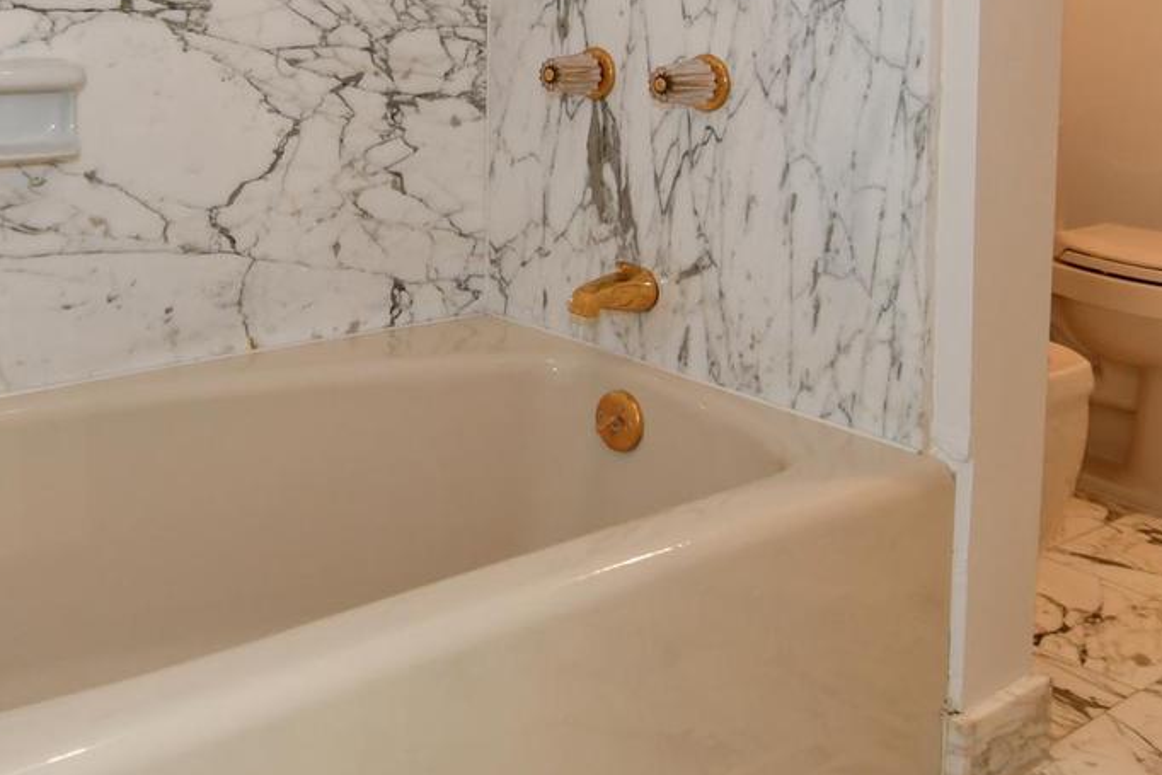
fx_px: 1227
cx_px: 300
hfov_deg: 48.8
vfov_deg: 33.0
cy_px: 55
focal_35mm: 38
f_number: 4
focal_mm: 12
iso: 450
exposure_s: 1/60
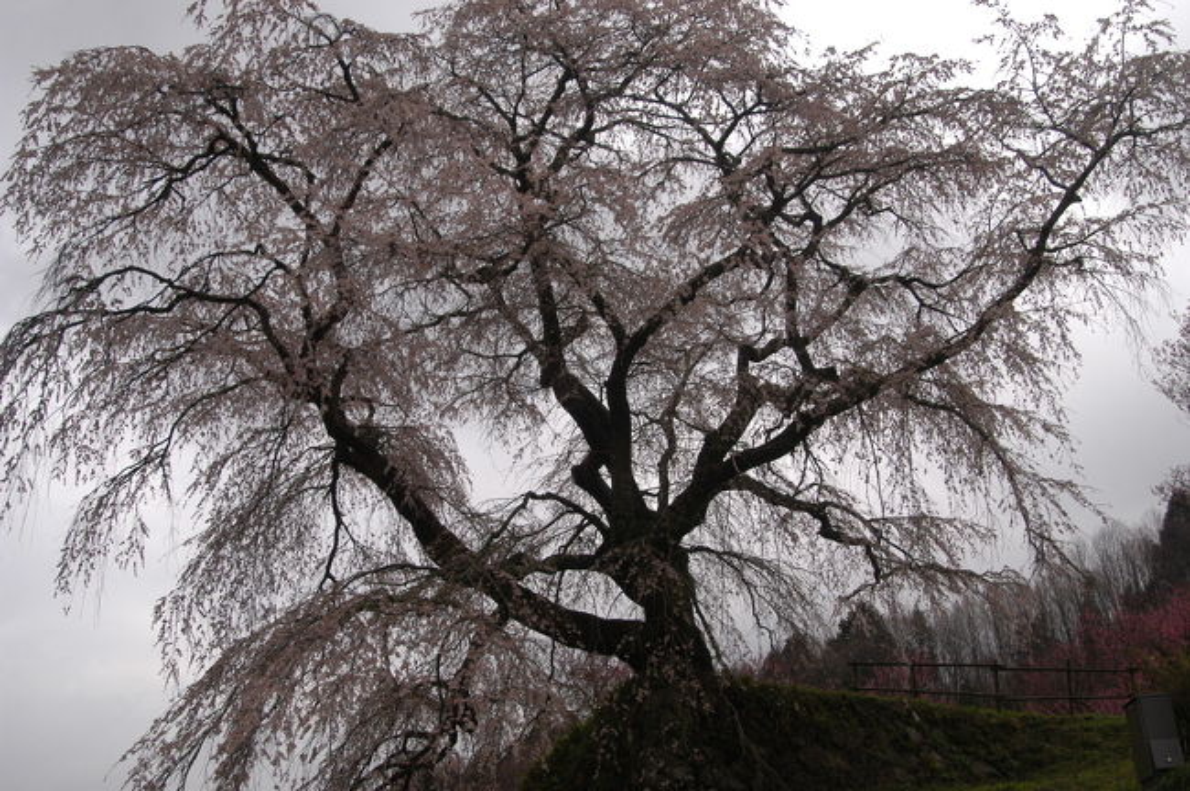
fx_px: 1189
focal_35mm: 36
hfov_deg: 53.2
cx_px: 595
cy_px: 396
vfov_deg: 36.8
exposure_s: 1/320
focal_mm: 24
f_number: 9
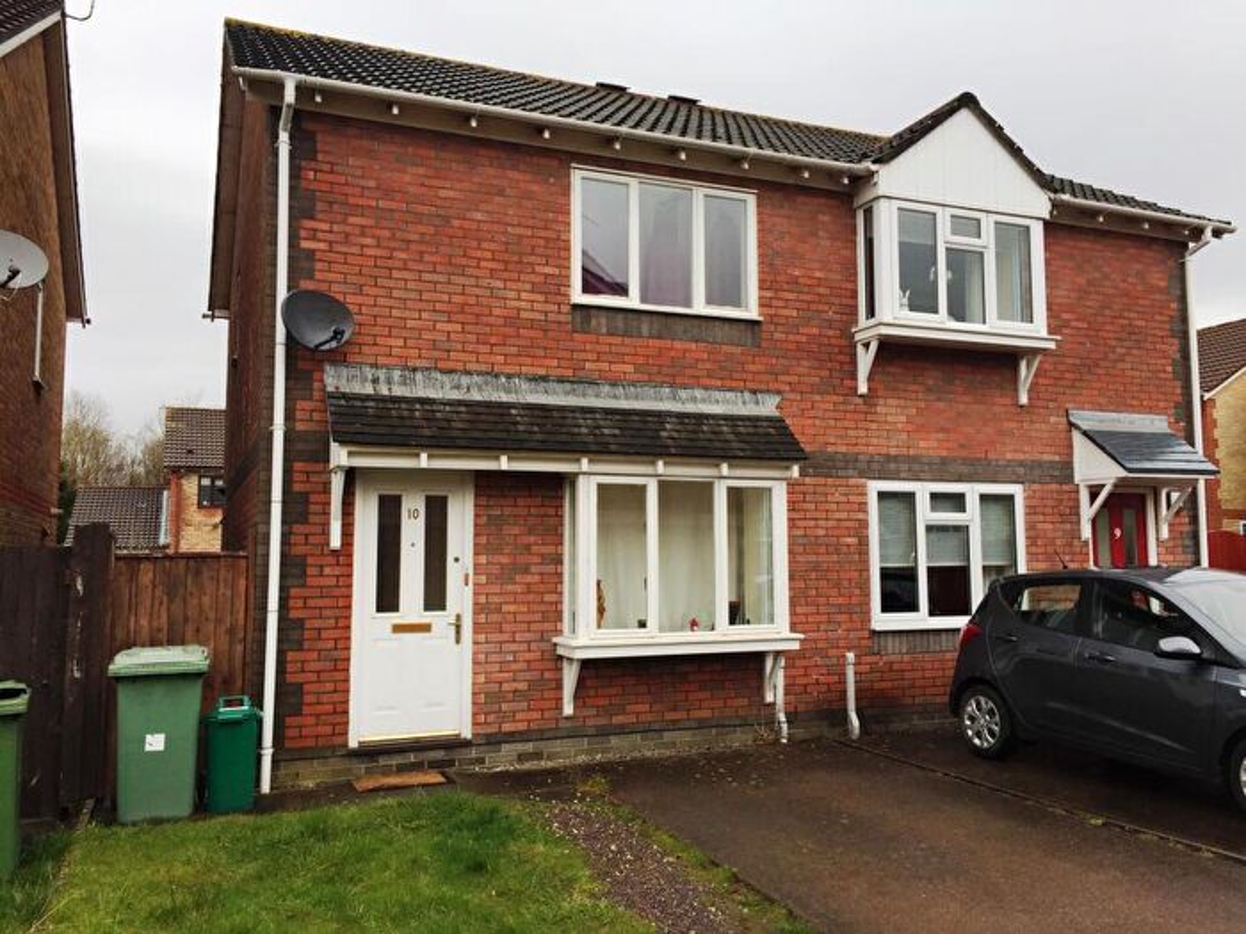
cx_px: 623
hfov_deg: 61.7
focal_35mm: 29
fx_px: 1044
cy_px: 467
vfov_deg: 48.2
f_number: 2.2
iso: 32
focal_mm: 4.15
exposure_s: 1/408
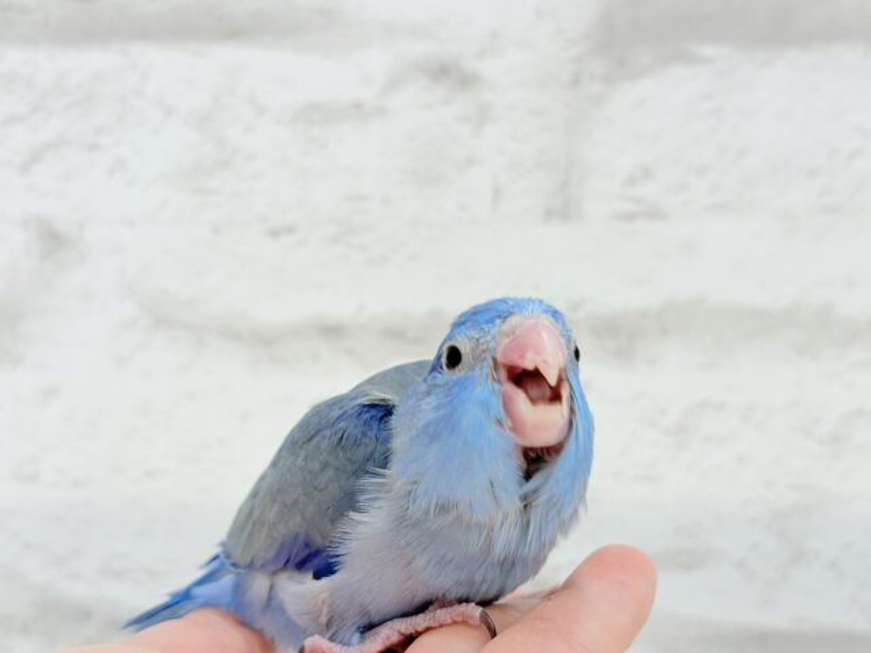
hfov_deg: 36.8
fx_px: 1308
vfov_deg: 28.0
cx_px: 436
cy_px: 326
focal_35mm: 52
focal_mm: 5.96
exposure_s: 1/50
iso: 32
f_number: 1.6
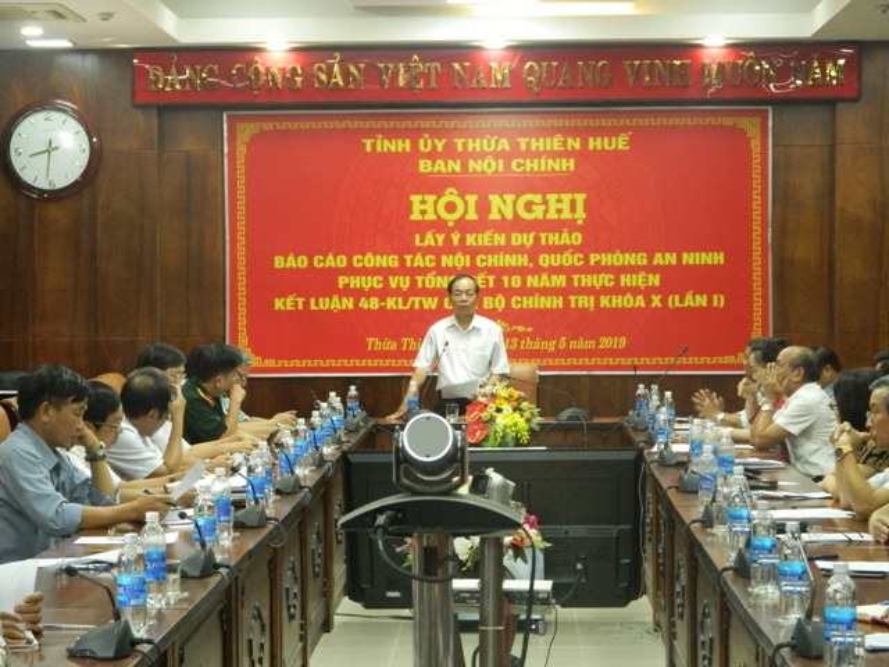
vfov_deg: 14.4
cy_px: 334
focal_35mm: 103
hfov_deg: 19.1
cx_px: 444
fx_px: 2645
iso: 400
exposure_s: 1/8
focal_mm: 18.6
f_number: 4.5
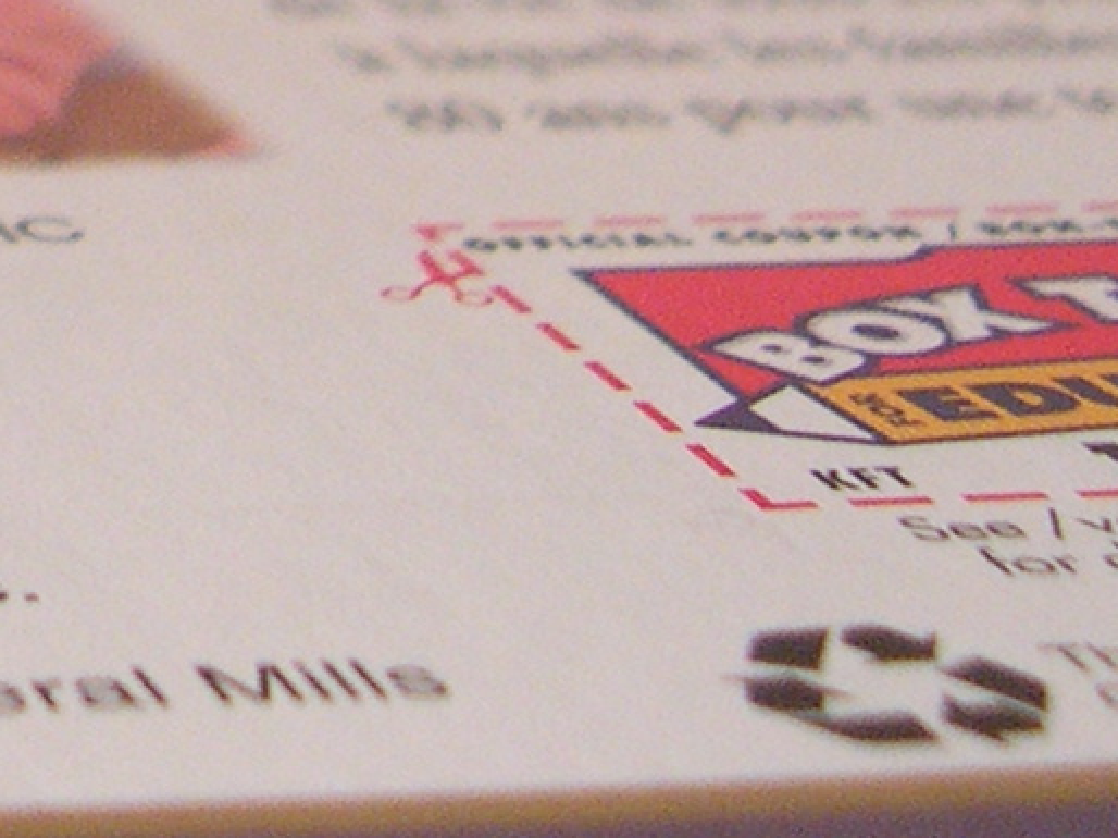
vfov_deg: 8.4
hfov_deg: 10.8
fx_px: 5423
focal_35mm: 168
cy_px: -810
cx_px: -1122
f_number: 2.8
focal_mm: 8
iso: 324
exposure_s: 1/4.5
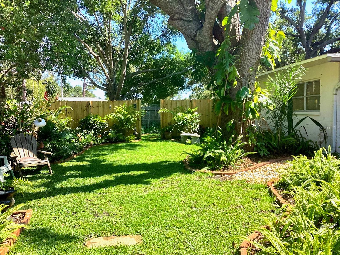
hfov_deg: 58.4
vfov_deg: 45.4
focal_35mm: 31
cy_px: 128
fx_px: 304
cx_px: 170
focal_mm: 3.3
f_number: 2.4
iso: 25
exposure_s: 1/429
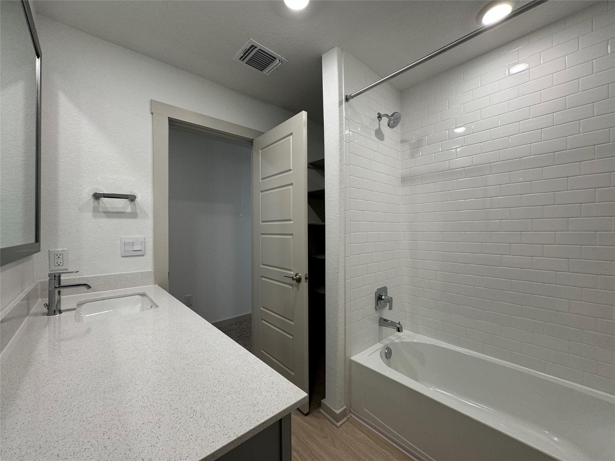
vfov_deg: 85.7
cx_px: 308
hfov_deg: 102.1
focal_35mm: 14
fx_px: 249
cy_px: 230
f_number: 2.2
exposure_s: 1/120
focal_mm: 2.22
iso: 125
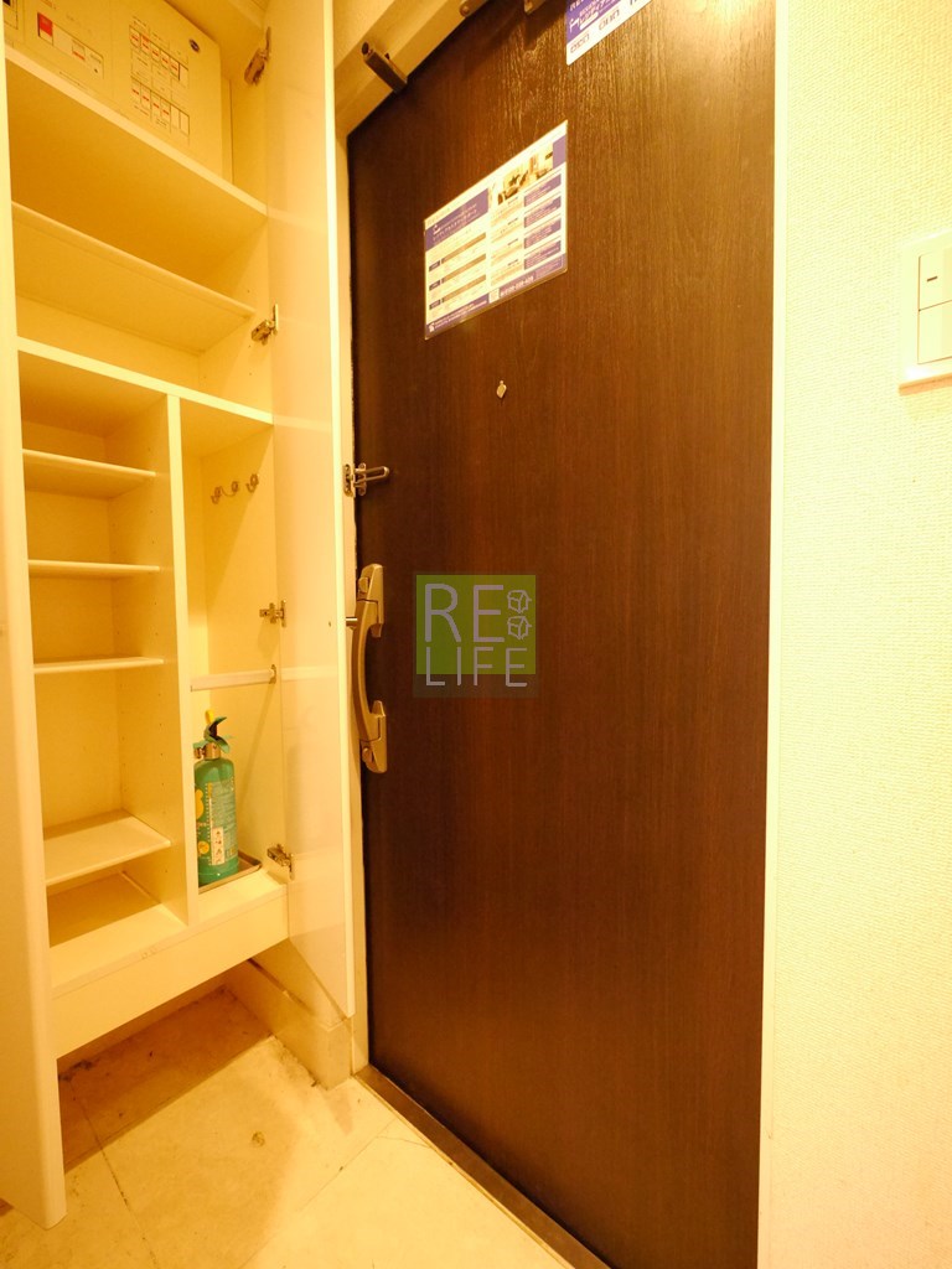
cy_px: 634
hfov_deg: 85.7
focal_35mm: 14
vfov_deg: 102.1
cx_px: 476
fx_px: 513
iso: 3200
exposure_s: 1/30
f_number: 4
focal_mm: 7
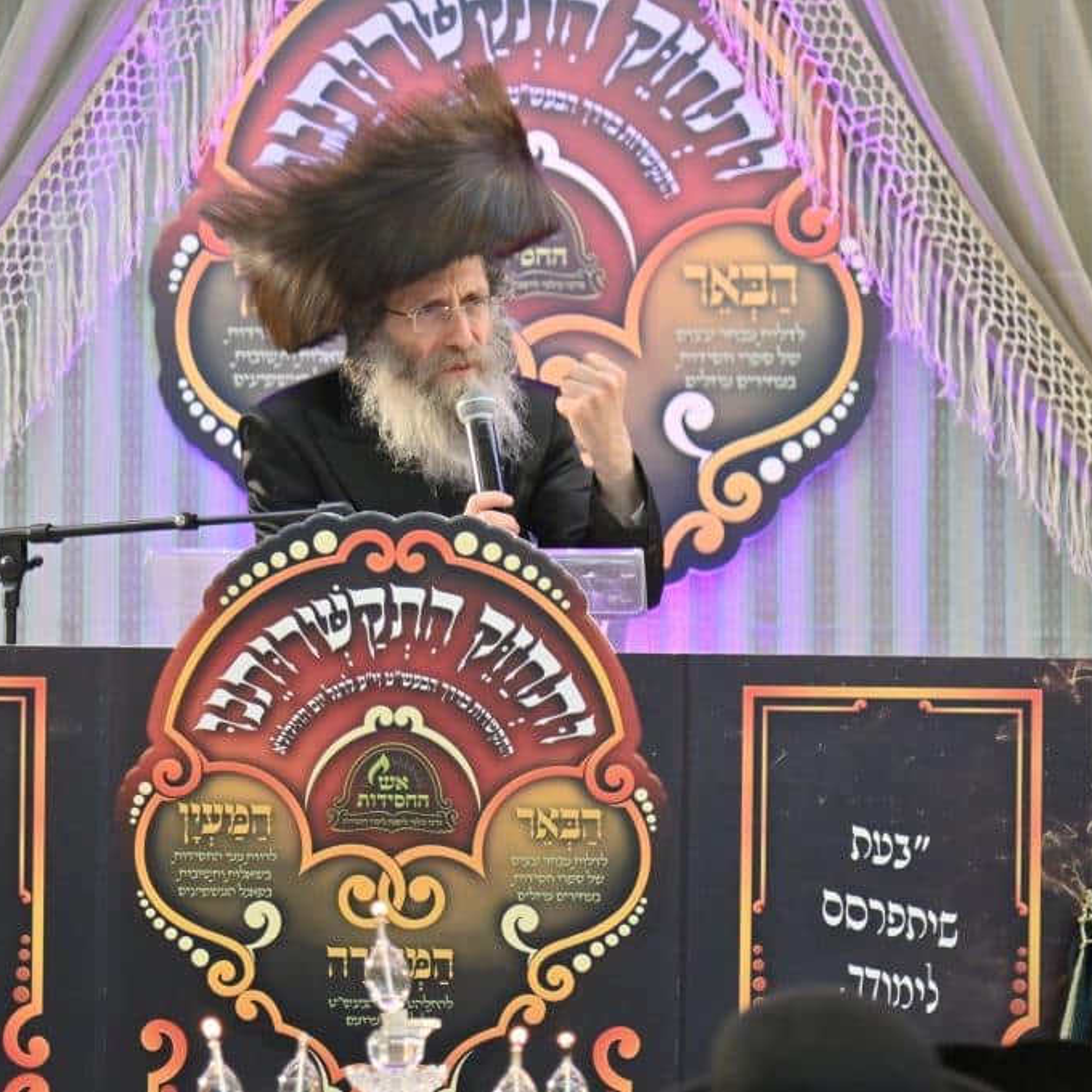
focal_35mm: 201
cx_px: 506
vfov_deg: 8.7
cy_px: 546
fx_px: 7174
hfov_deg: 8.7
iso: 640
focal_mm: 105
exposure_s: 1/160
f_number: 4
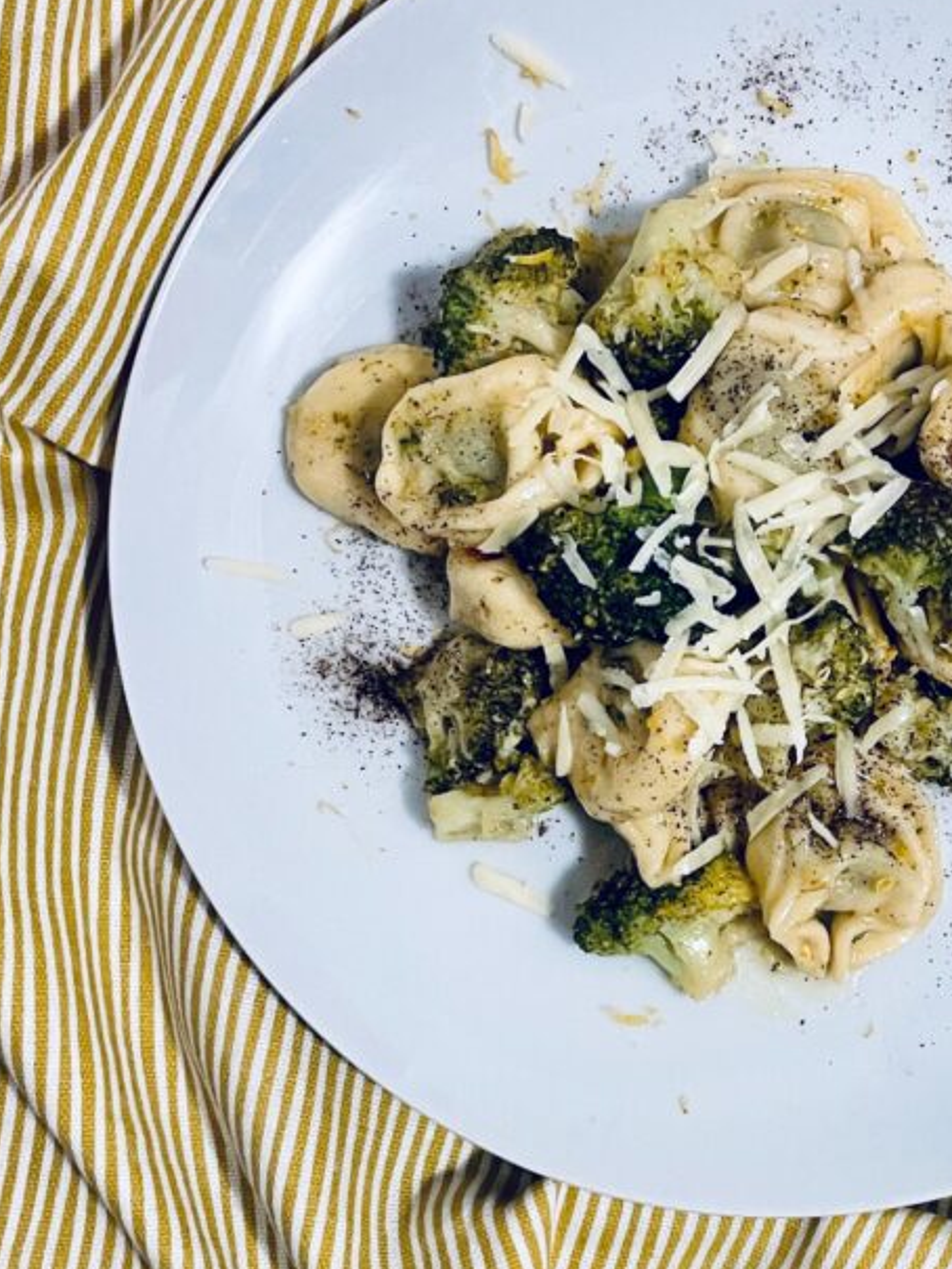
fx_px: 1613
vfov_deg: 42.9
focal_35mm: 44
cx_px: 734
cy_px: 612
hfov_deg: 32.2
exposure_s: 1/50
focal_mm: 4.2
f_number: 1.6
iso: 320
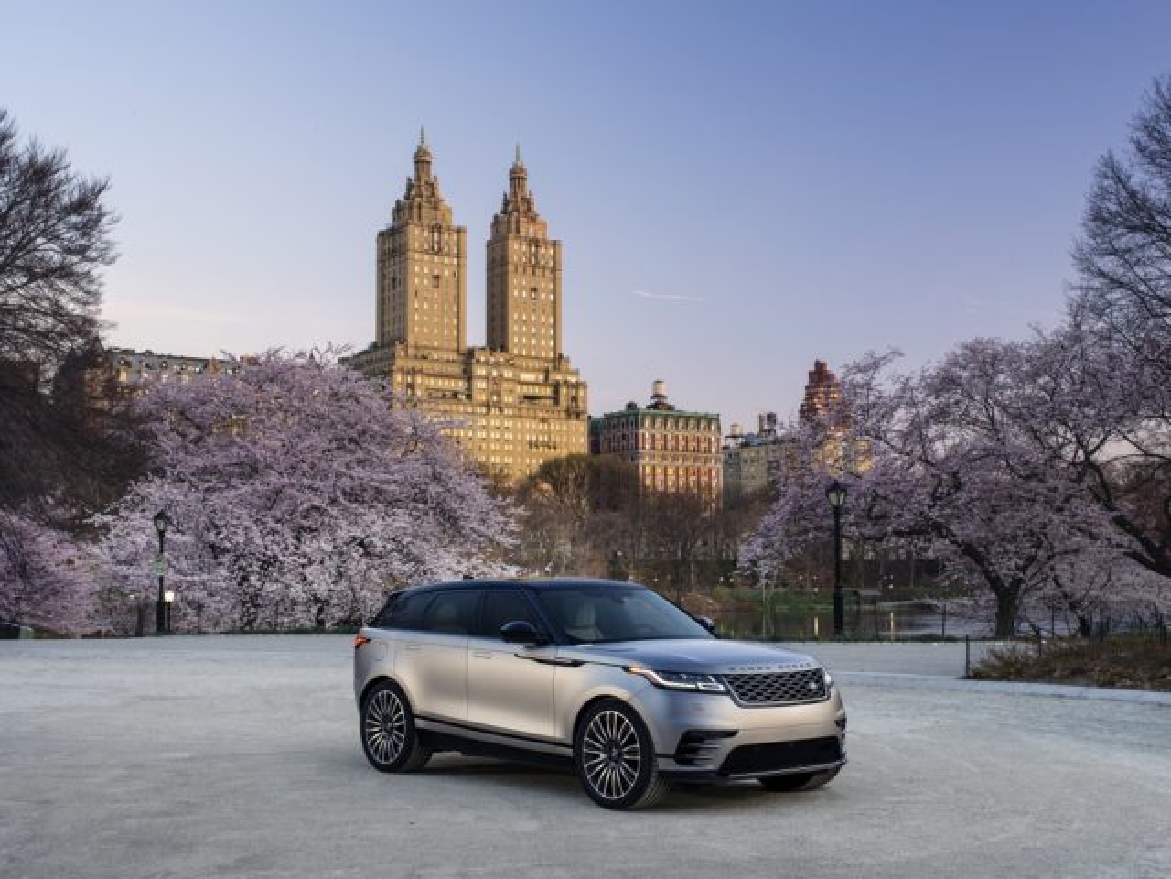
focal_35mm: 43
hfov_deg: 43.9
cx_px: 586
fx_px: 1455
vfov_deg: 33.6
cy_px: 440
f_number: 13
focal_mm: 55
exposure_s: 1/2
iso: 400
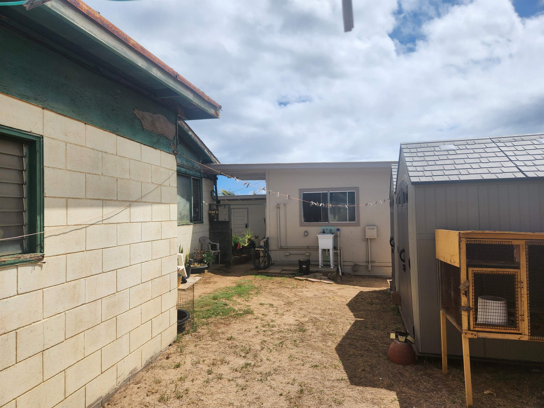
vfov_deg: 58.9
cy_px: 204
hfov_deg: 73.9
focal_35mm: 23
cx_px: 272
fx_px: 361
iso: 20
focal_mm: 5.4
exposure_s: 1/3418
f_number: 1.8
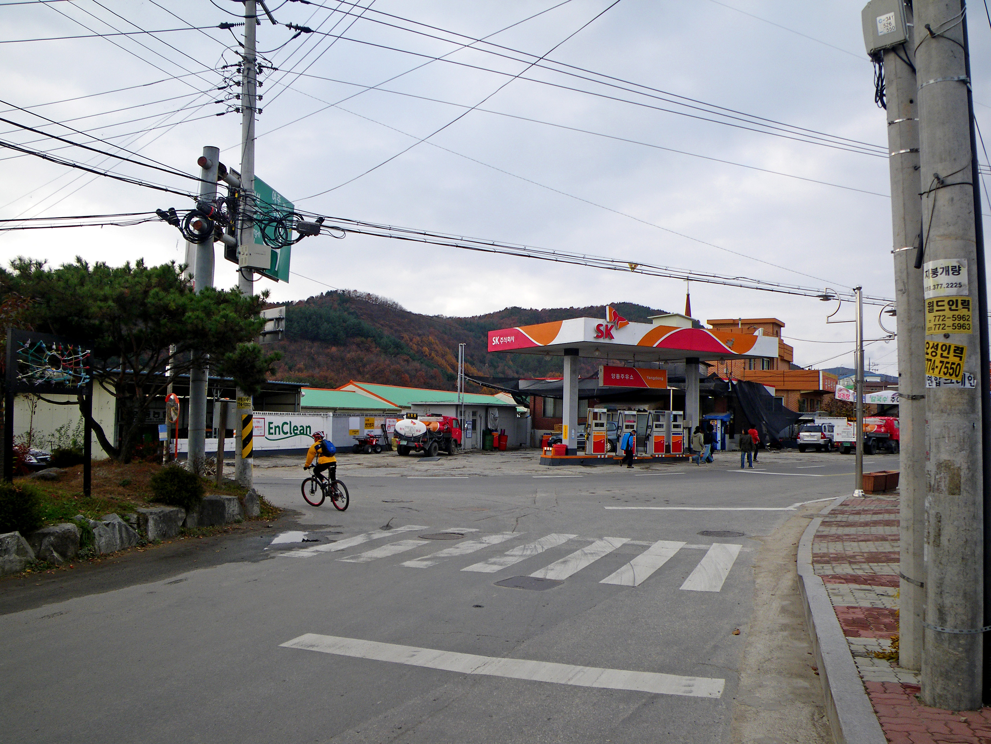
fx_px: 802
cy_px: 372
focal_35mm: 28
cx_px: 496
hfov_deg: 63.4
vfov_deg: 49.7
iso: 50
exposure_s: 1/160
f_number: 3.5
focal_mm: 5
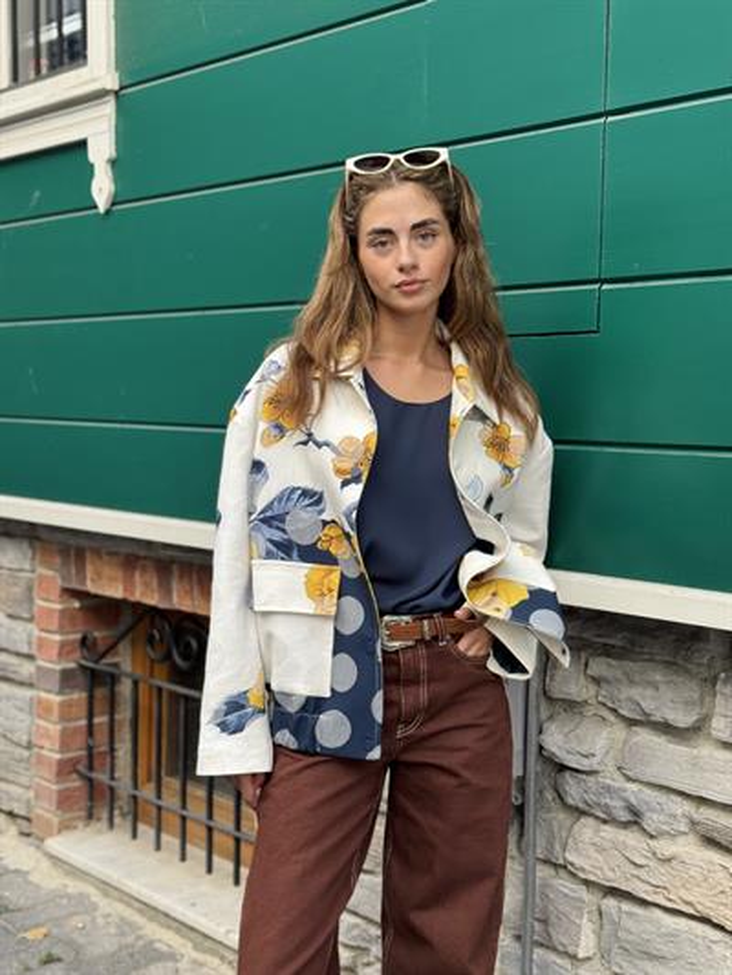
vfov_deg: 39.6
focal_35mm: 48
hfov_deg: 30.3
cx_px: 366
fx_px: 1353
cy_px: 488
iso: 64
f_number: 1.78
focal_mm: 6.76
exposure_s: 1/340
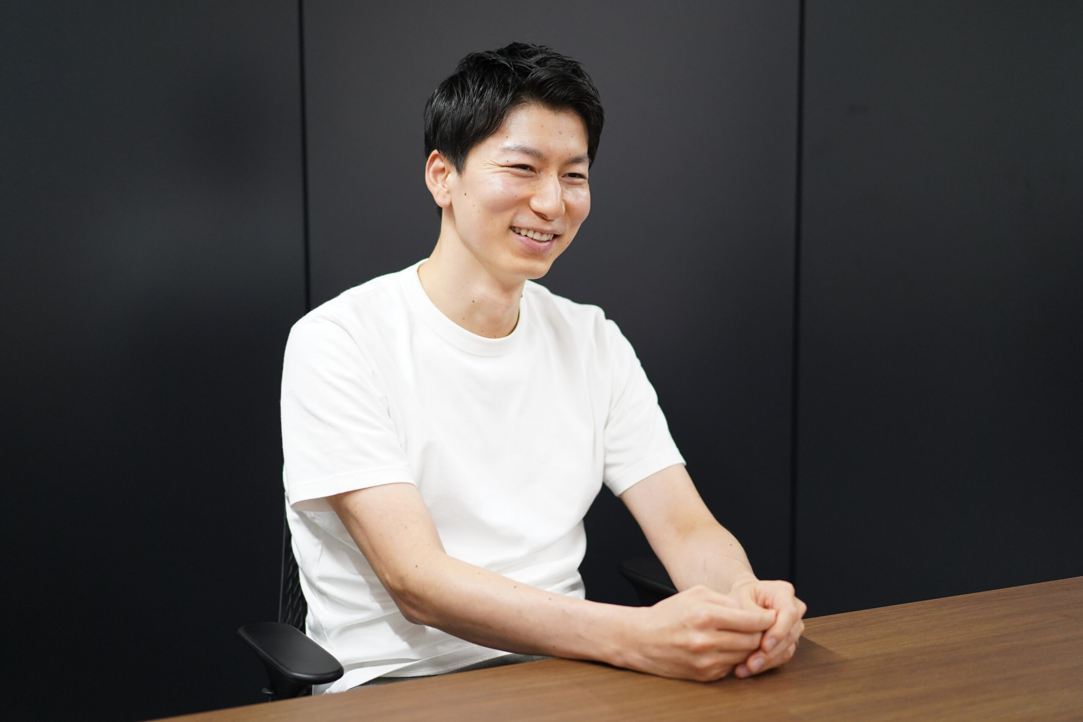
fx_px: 1655
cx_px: 542
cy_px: 361
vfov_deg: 24.6
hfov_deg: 36.2
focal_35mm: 55
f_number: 1.8
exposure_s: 1/640
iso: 2000
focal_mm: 55
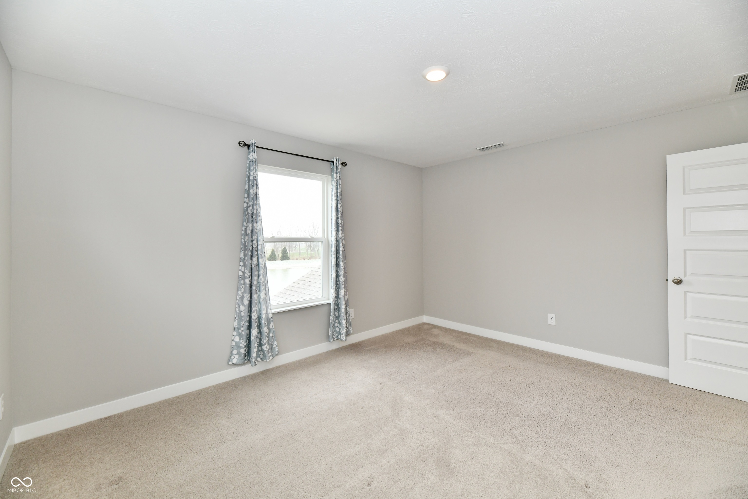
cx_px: 374
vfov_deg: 81.2
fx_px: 291
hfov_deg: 104.3
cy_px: 250
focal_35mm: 14
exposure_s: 1/100
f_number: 6.3
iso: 640
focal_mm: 14
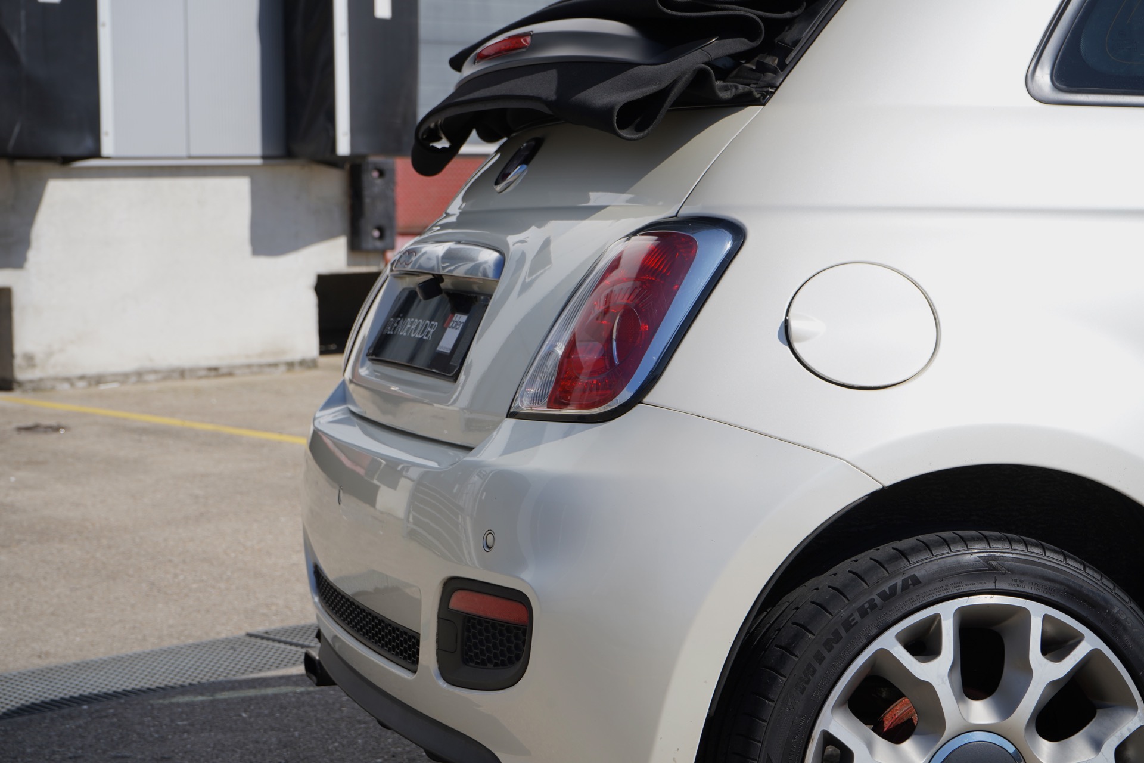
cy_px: 382
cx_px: 572
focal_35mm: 70
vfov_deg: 19.5
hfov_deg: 28.8
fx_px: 2224
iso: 100
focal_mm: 70
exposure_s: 1/320
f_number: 9
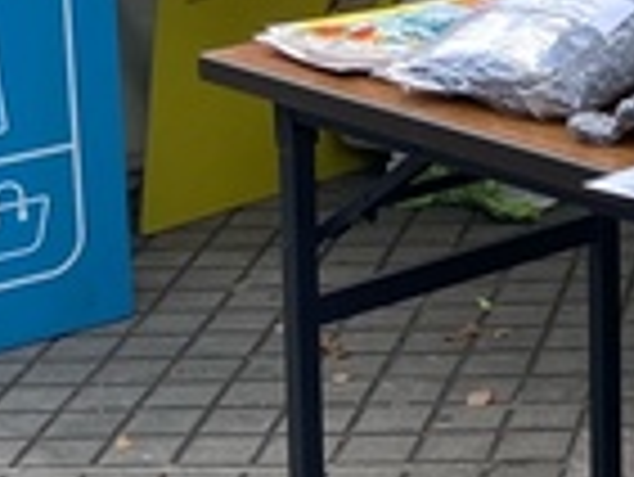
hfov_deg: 12.6
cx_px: 1052
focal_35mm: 146
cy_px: -122
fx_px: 2676
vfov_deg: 10.0
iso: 20
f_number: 1.8
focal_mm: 3.99
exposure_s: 1/727
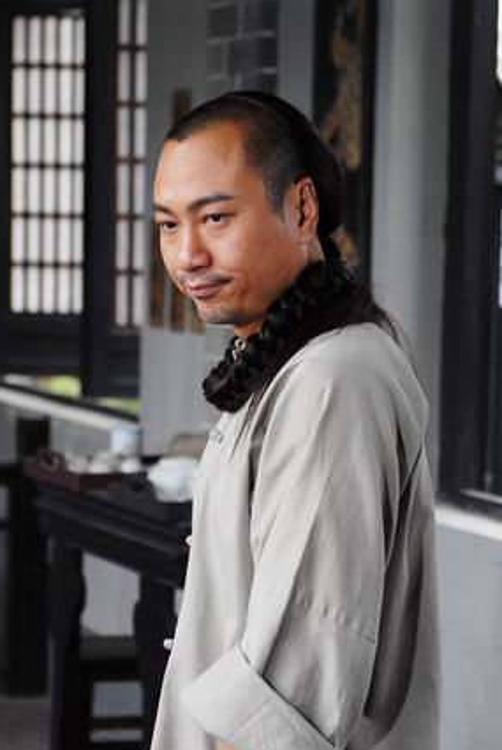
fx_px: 2316
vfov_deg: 18.4
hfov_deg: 12.4
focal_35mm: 111
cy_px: 394
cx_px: 246
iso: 400
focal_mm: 70
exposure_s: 1/160
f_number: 4
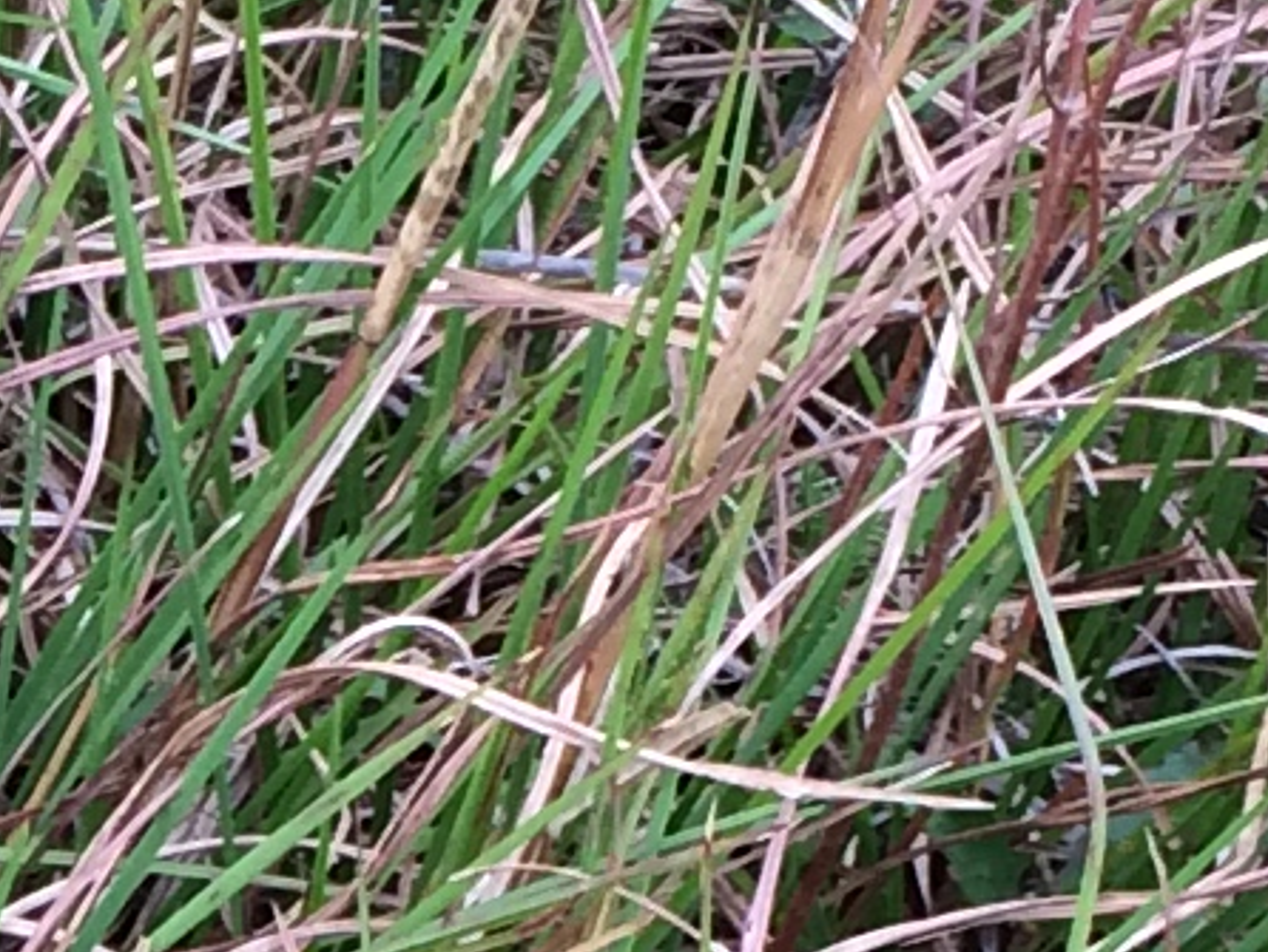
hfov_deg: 9.1
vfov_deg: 6.8
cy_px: 1989
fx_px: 7770
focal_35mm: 212
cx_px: -714
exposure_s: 1/236
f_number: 2.2
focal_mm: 4.15
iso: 32
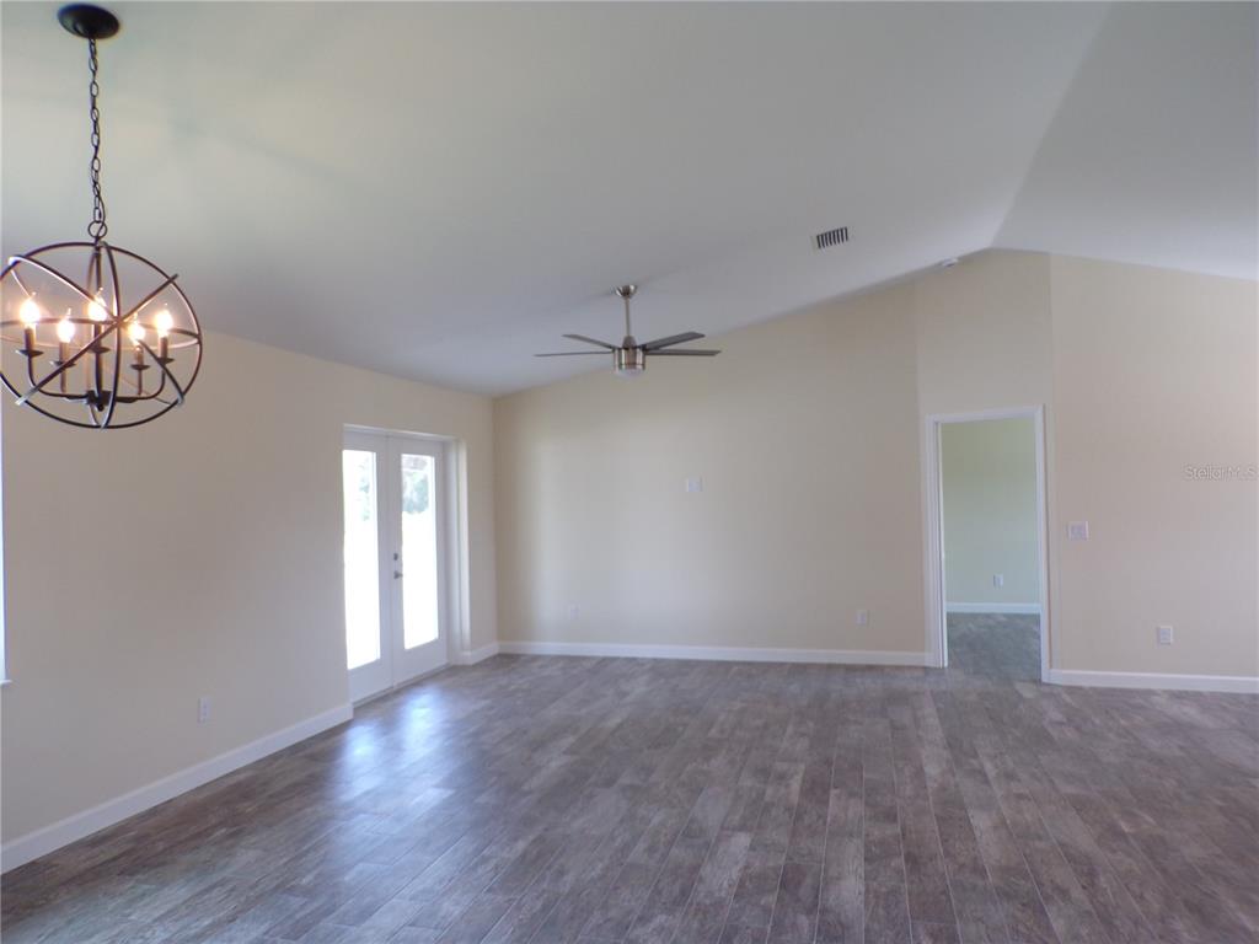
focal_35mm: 24
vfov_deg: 56.8
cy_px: 472
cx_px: 630
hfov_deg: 71.6
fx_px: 873
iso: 123
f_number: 3
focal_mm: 4.3
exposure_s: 1/34
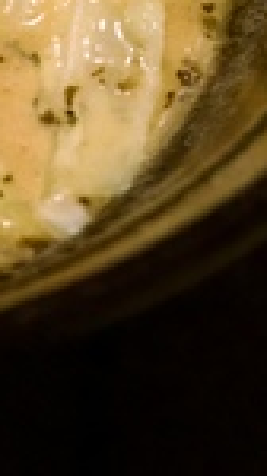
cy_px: -208
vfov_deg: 11.4
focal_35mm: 182
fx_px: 2298
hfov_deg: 6.3
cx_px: -391
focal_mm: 26
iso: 1600
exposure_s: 1/40
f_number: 3.5
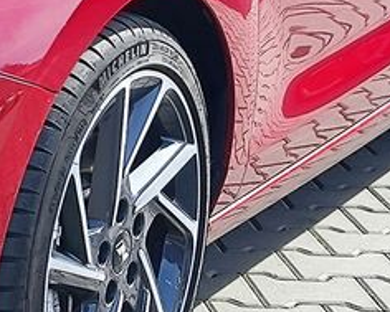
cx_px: -264
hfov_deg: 15.1
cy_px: -41
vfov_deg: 13.2
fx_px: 1316
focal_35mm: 114
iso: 50
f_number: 1.69
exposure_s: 1/455
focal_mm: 7.01
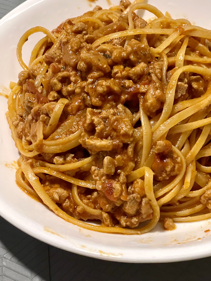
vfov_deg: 26.7
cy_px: 128
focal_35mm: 73
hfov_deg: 20.1
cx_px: 140
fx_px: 593
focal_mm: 6
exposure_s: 1/45
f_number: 2
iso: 800
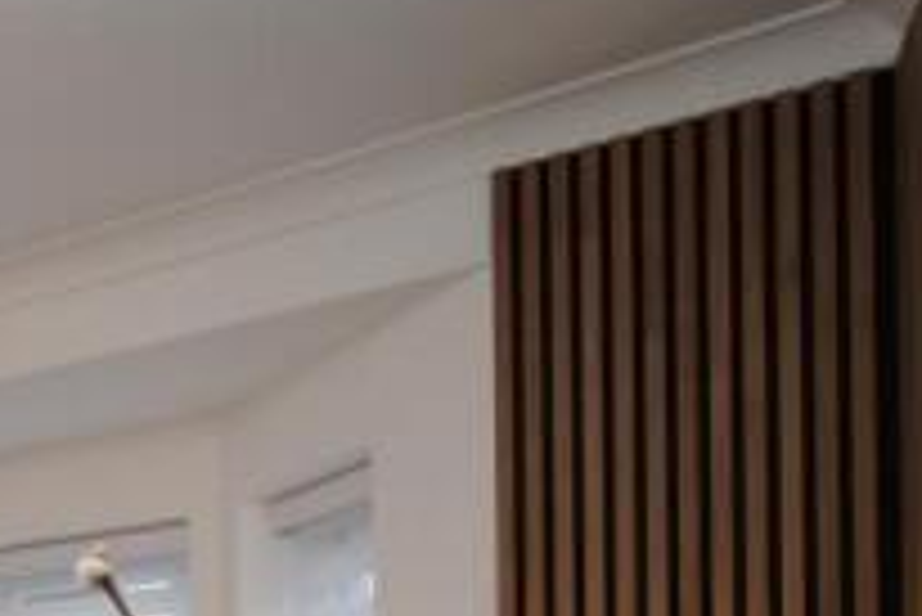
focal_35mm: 48
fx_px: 1230
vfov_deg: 24.0
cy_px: 843
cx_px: -508
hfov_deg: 26.9
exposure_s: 1/10
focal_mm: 10
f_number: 8
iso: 400
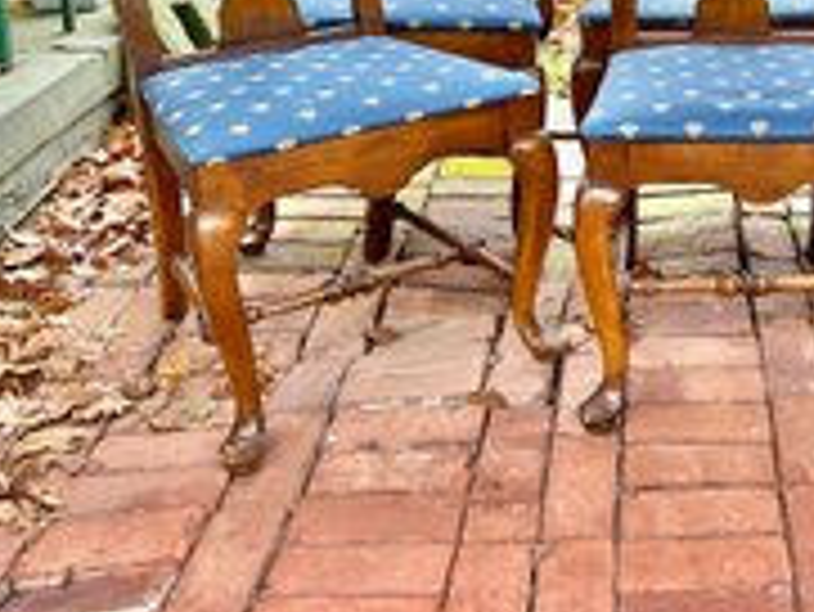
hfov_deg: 33.1
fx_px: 1294
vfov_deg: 26.0
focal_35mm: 55
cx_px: 735
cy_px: 110
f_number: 1.8
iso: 32
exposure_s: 1/120
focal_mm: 3
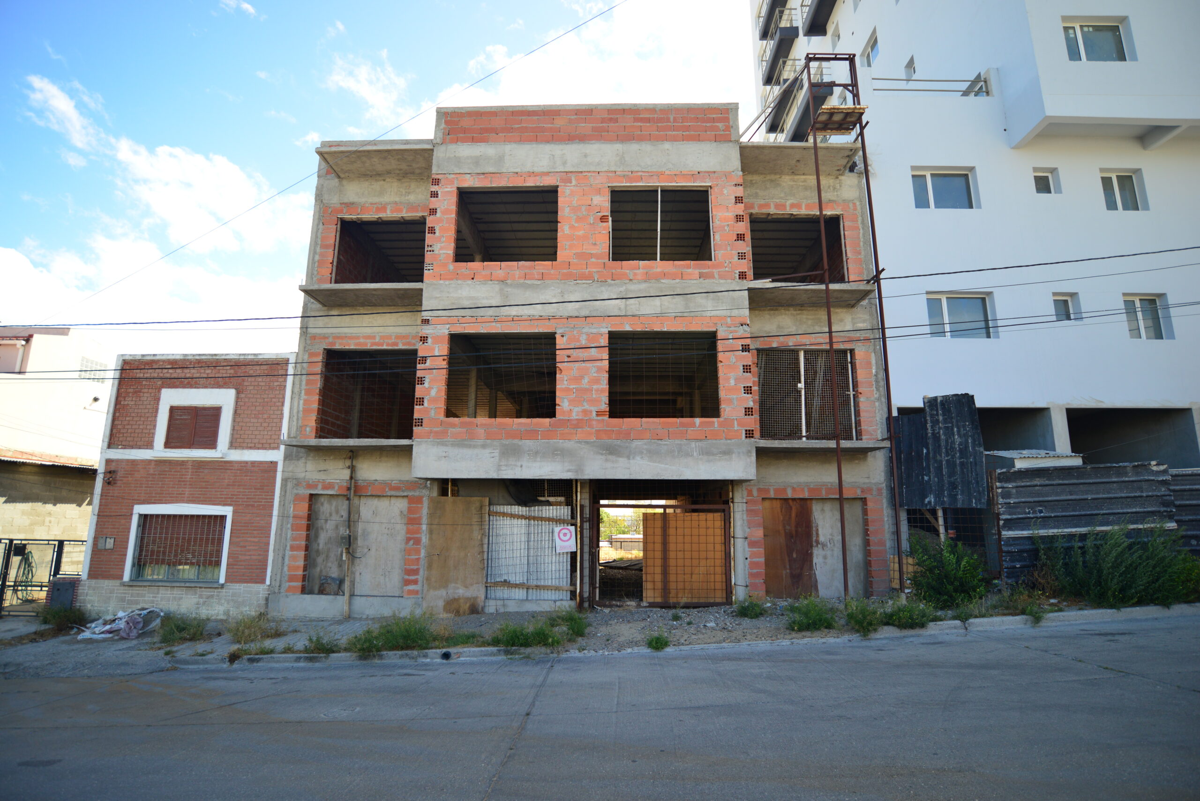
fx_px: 600
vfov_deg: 67.4
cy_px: 400
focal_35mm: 18
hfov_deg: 90.0
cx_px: 600
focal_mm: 18
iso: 500
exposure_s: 1/1250
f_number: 3.5
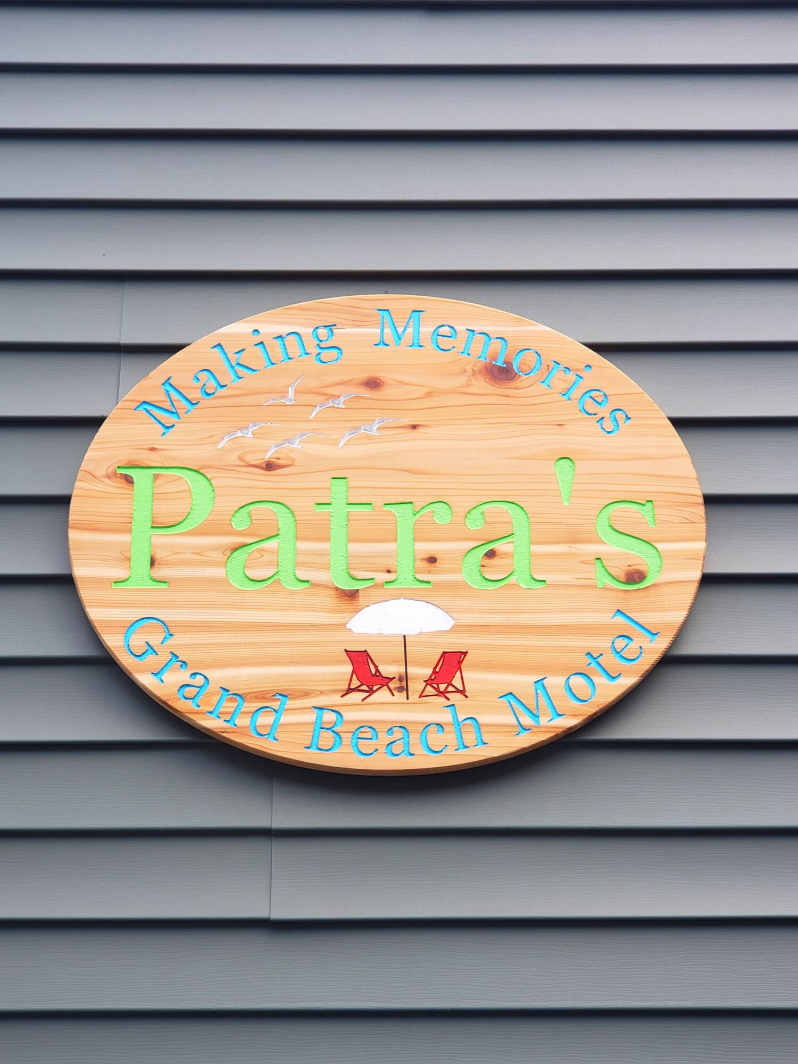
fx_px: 1598
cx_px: 399
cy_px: 532
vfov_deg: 36.8
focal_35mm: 52
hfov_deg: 28.0
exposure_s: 1/30
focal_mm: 6
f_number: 2.4
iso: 40
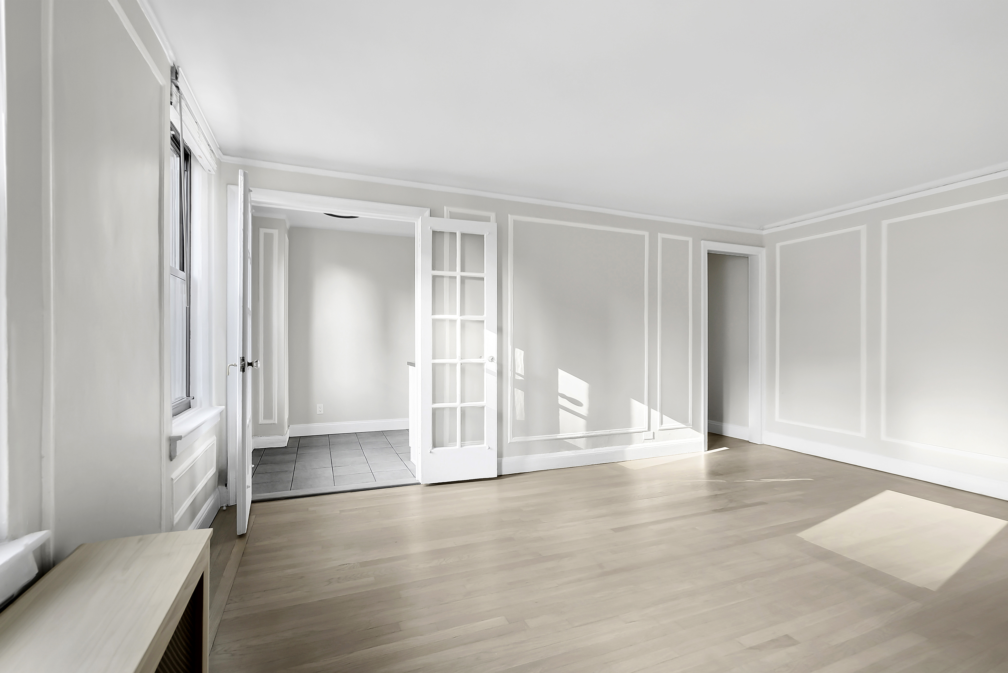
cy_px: 336
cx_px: 504
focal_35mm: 16
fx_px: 448
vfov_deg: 73.8
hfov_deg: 96.7
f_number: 8
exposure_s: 1/30
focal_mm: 16
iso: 800
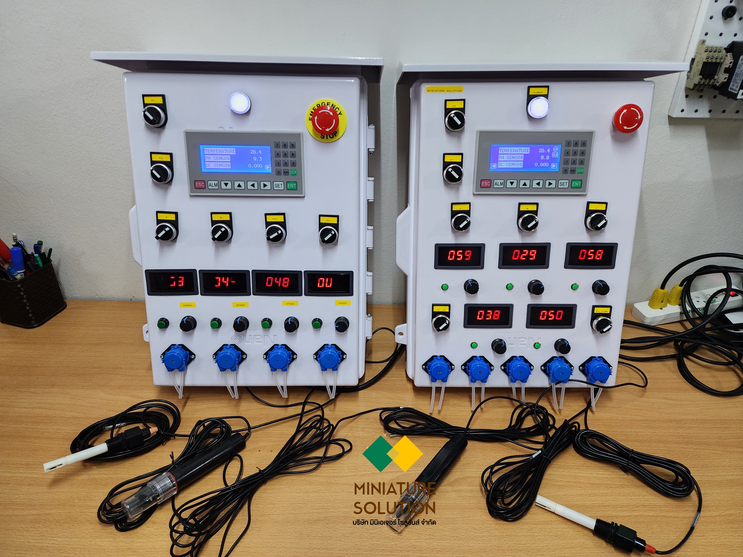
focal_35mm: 23
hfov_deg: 73.9
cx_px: 372
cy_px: 278
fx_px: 494
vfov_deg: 58.9
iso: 500
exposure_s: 1/100
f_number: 1.8
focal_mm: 6.4
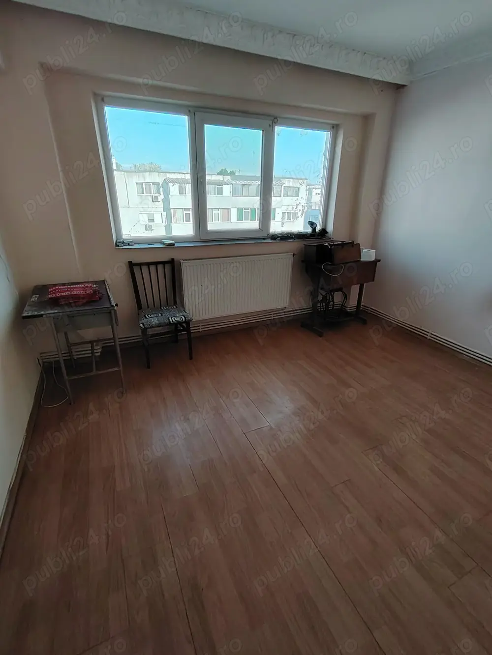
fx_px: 322
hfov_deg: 74.7
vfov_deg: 91.0
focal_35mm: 17
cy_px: 328
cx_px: 246
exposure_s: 1/128
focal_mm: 1.43
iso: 100
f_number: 2.2
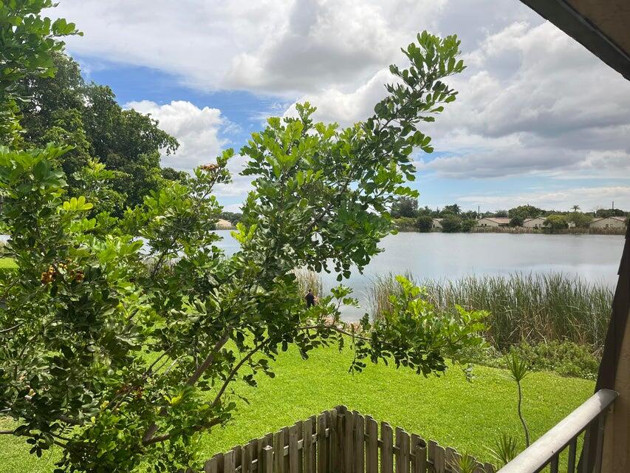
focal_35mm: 26
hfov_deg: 67.3
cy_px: 236
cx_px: 315
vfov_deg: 53.1
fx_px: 473
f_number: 1.6
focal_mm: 5.1
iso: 50
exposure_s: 1/2062
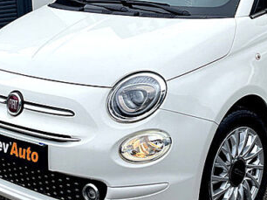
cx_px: 164
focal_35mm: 68
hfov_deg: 28.5
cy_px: -5
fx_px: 524
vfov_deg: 20.8
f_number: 1.6
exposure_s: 1/1984
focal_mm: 4.2
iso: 32
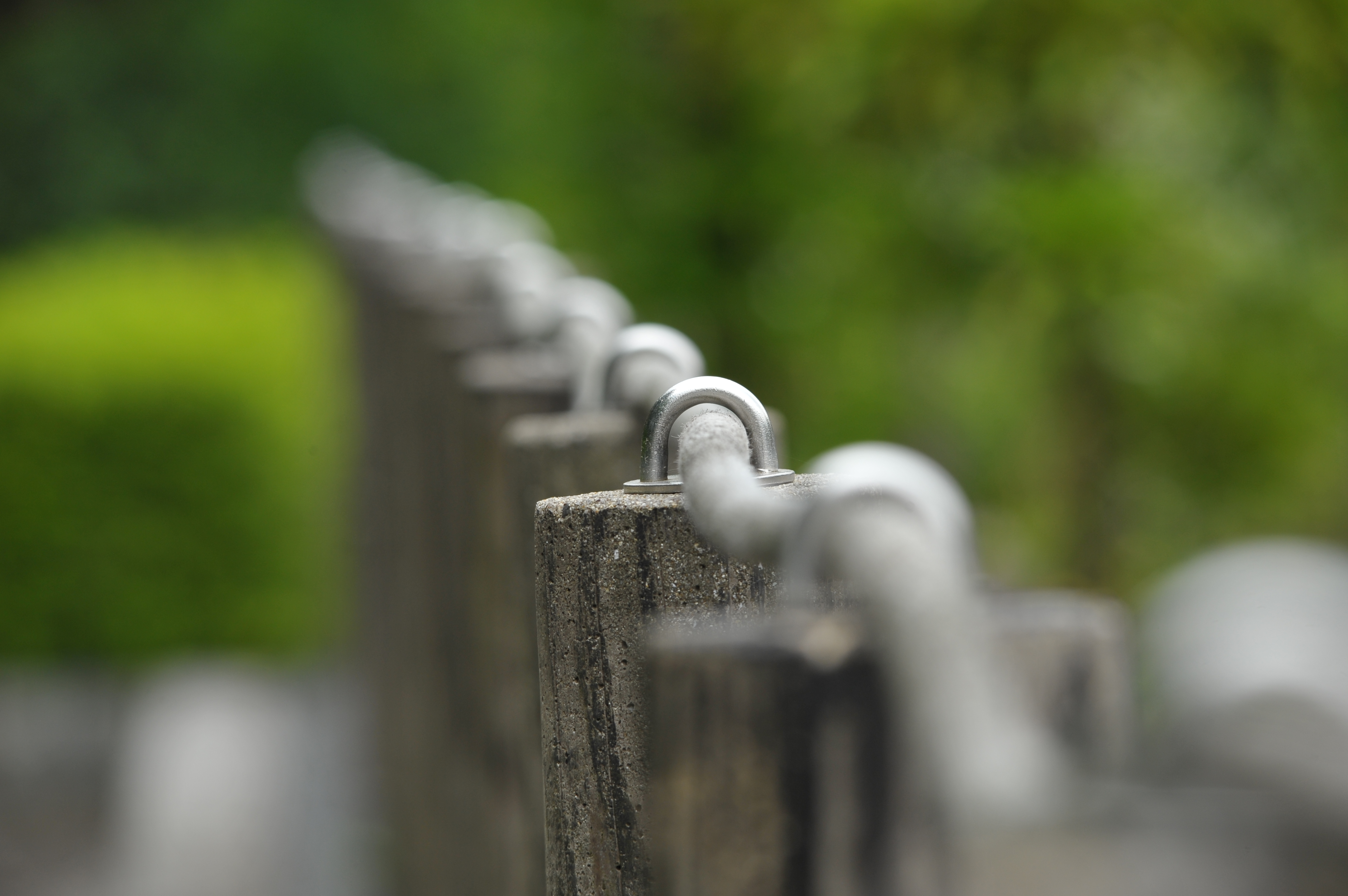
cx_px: 674
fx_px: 10852
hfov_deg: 7.1
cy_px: 448
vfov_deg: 4.7
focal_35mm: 290
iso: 400
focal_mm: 290
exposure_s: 1/200
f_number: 11
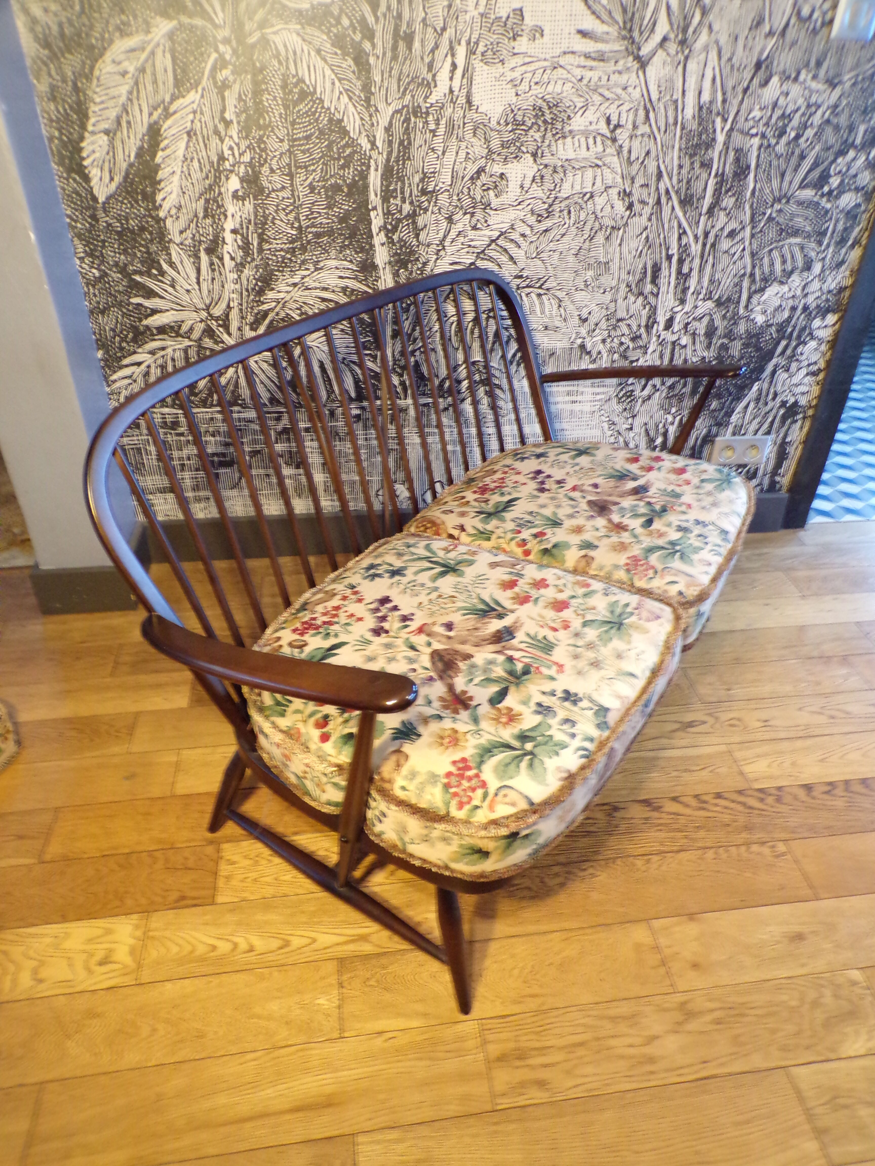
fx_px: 809
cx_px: 438
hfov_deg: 56.8
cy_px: 583
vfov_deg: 71.6
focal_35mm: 24
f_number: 3
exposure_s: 1/7
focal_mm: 4.3
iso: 400
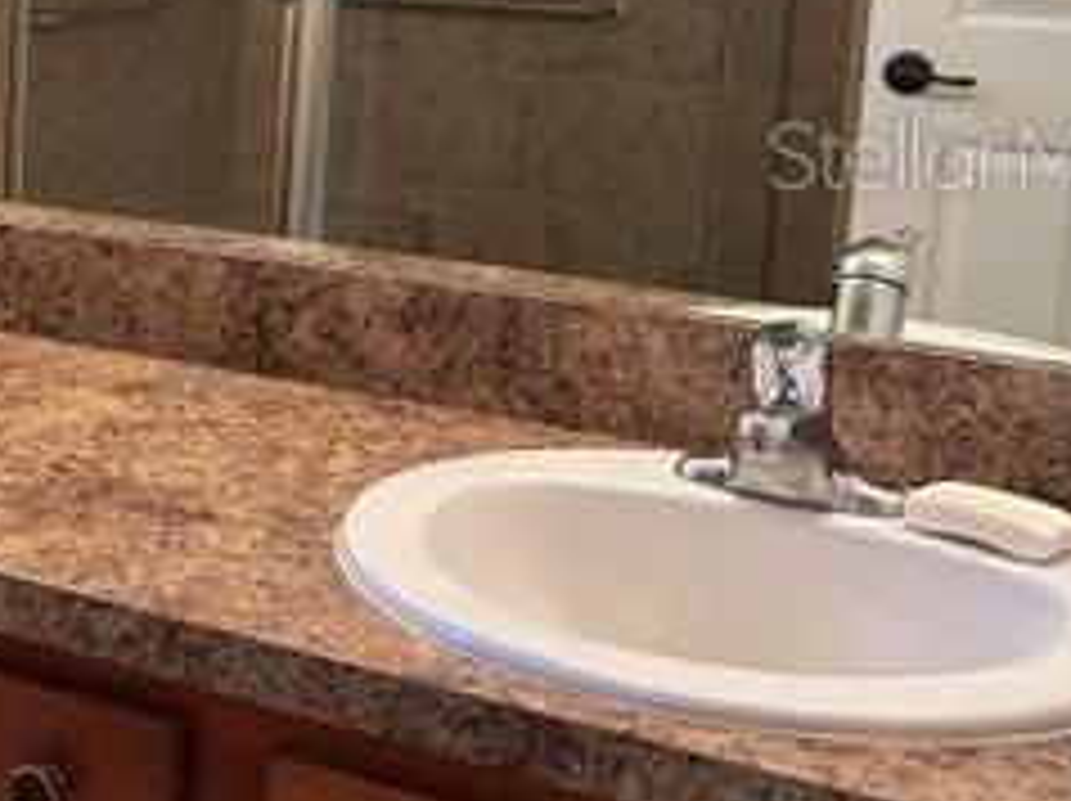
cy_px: 153
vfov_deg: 20.7
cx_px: -248
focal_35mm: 70
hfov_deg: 24.8
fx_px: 2164
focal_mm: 5.7
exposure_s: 1/120
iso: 125
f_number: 1.5
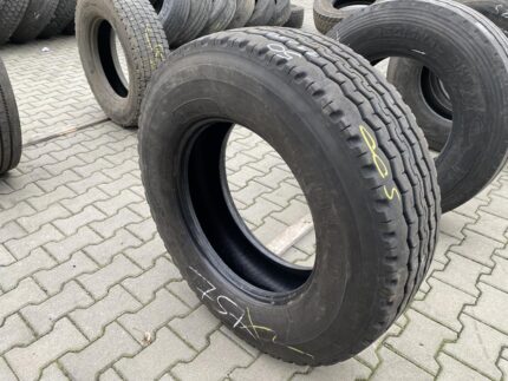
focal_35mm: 26
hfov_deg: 67.3
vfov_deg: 53.1
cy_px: 190
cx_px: 254
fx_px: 382
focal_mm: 4.25
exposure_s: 1/121
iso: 100
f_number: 1.8
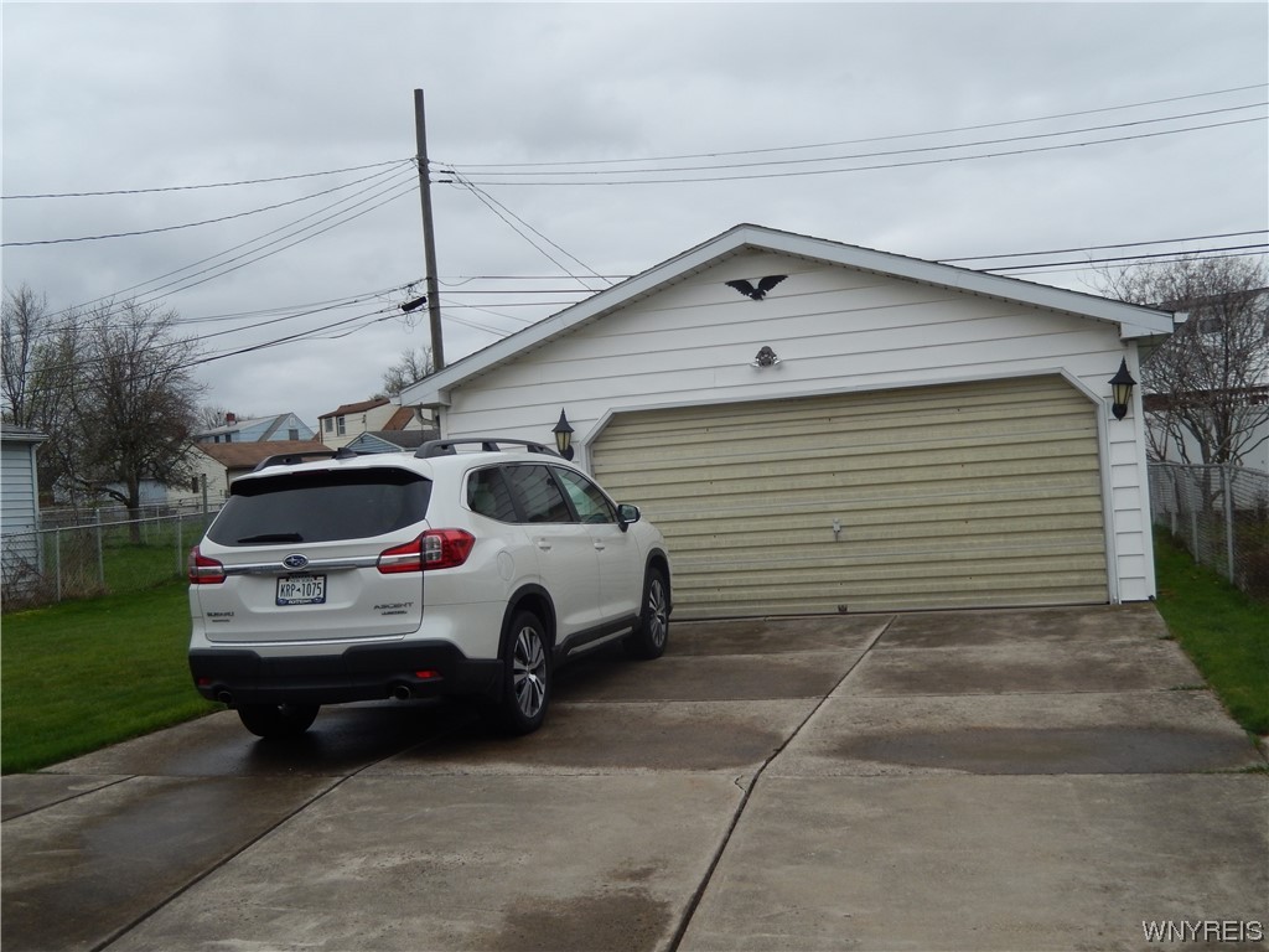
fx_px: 1320
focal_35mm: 36
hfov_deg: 51.4
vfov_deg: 39.7
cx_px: 634
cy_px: 476
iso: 125
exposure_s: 1/1000
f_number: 4
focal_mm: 6.5
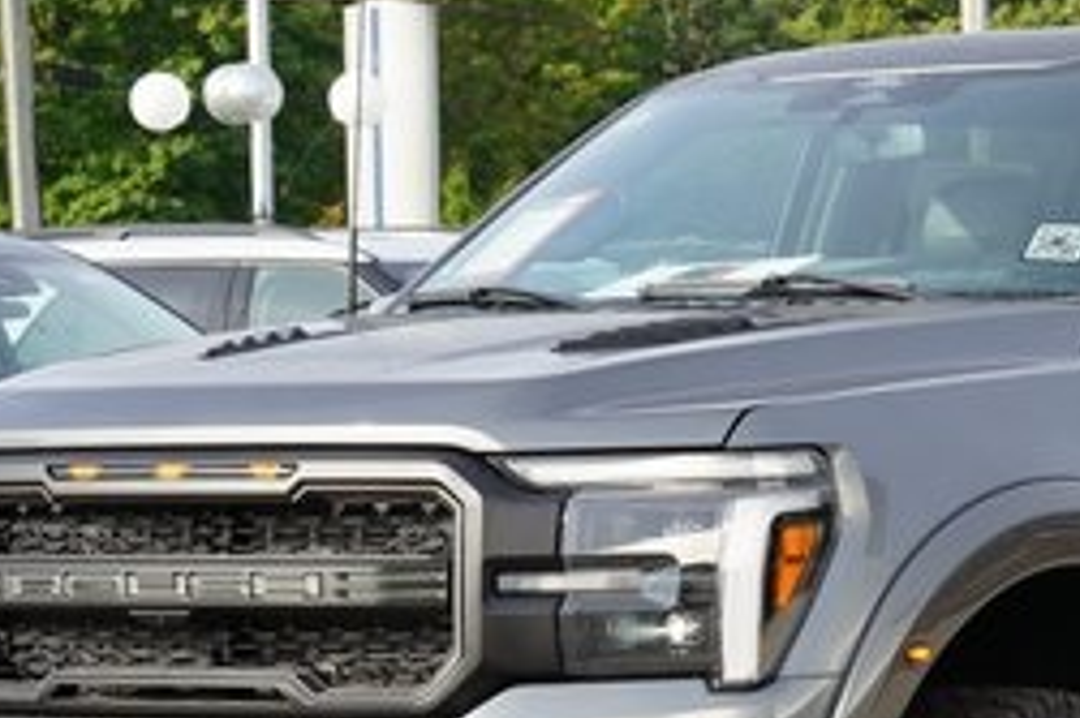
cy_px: 535
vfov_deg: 7.6
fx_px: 5426
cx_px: 1033
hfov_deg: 11.3
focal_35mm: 181
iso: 100
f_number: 9
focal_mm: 71
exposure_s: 1/100
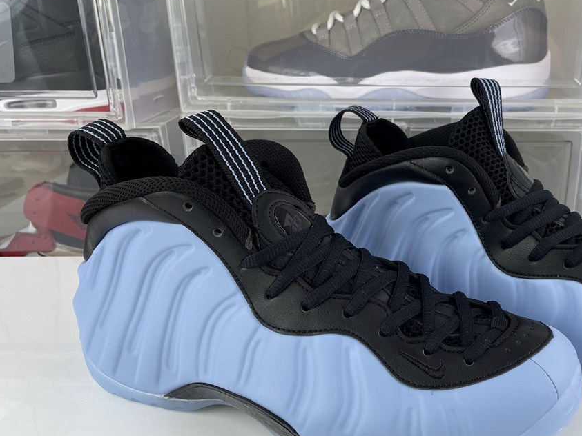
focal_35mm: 37
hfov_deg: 48.9
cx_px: 407
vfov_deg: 38.5
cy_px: 267
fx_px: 622
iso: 32
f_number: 1.6
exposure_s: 1/135
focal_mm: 4.2
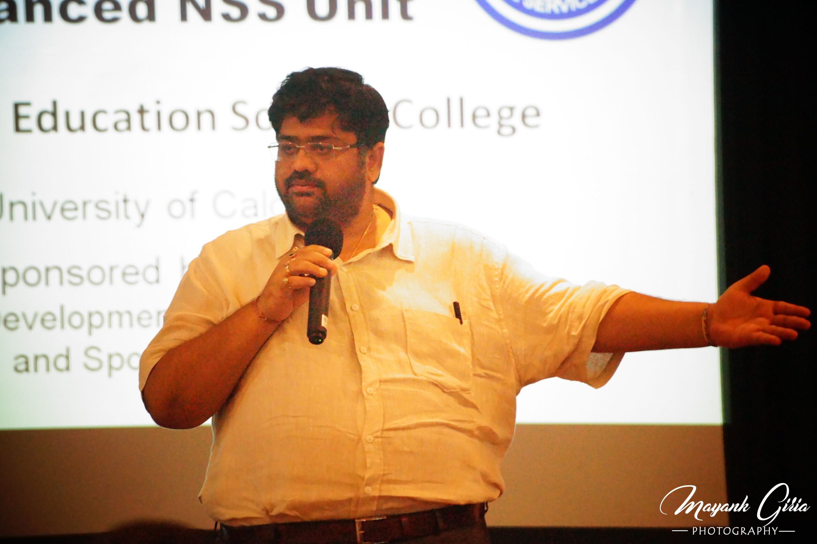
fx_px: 6805
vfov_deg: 4.6
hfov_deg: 6.9
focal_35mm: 300
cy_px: 272
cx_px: 408
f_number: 5.6
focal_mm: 200
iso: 6400
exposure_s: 1/50
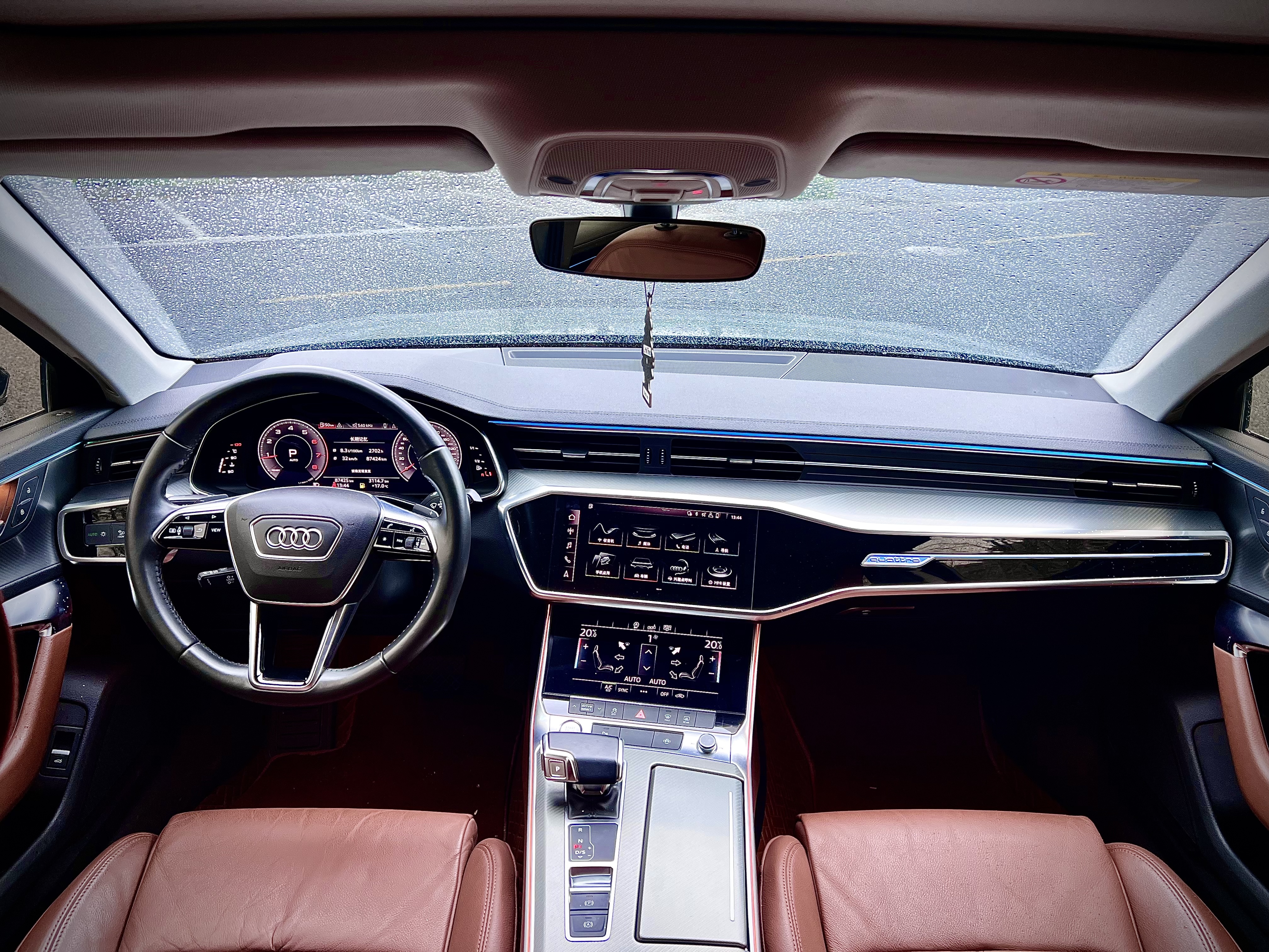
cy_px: 476
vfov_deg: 53.1
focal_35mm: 26
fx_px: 953
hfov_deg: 67.3
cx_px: 634
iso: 80
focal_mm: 5.7
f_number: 1.5
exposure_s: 1/121
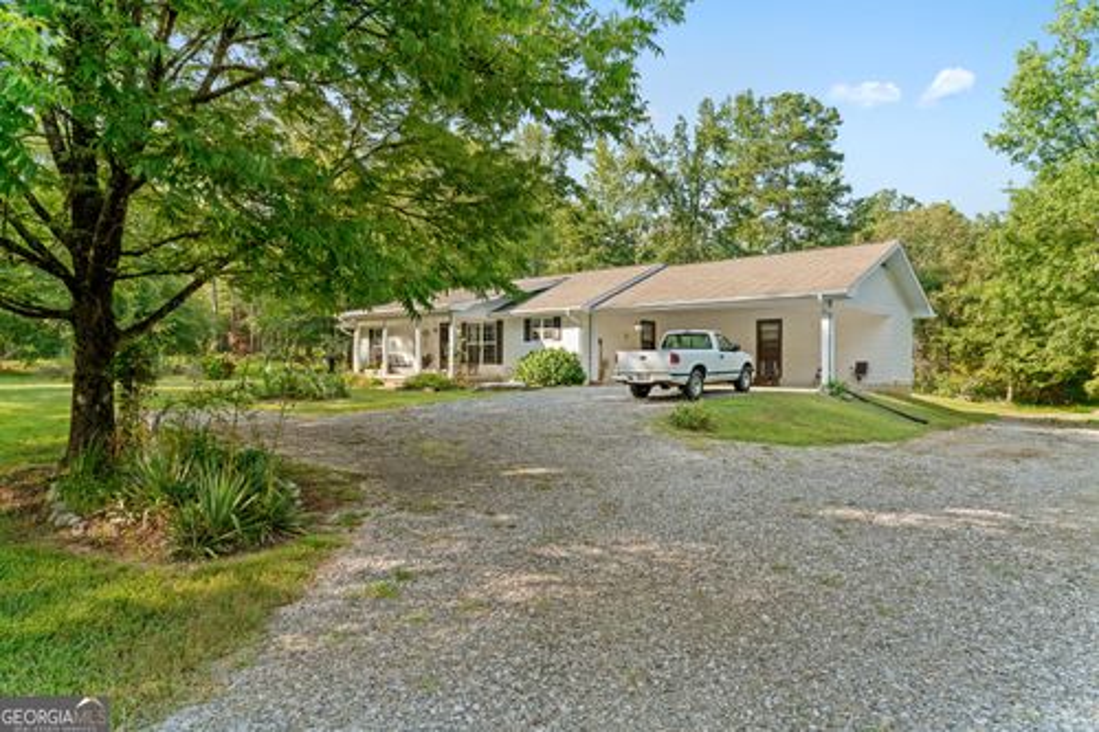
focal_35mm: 22
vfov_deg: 57.2
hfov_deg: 78.6
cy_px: 366
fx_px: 671
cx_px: 550
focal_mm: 22
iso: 640
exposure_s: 1/100
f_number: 7.1
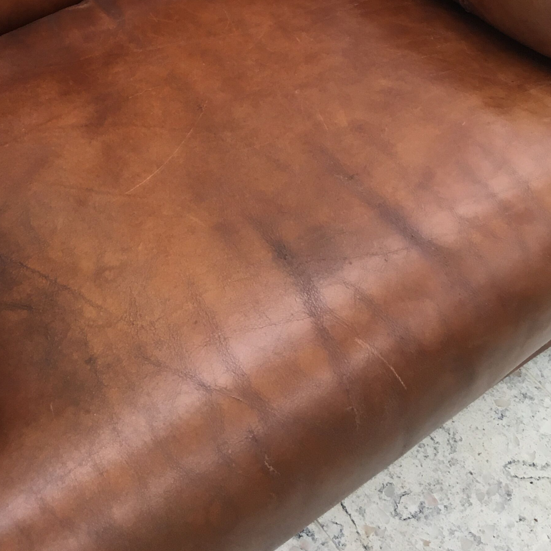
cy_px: -20
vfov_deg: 27.6
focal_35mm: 58
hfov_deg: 29.3
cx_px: 169
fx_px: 1044
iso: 50
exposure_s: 1/33
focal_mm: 4.15
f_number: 2.2
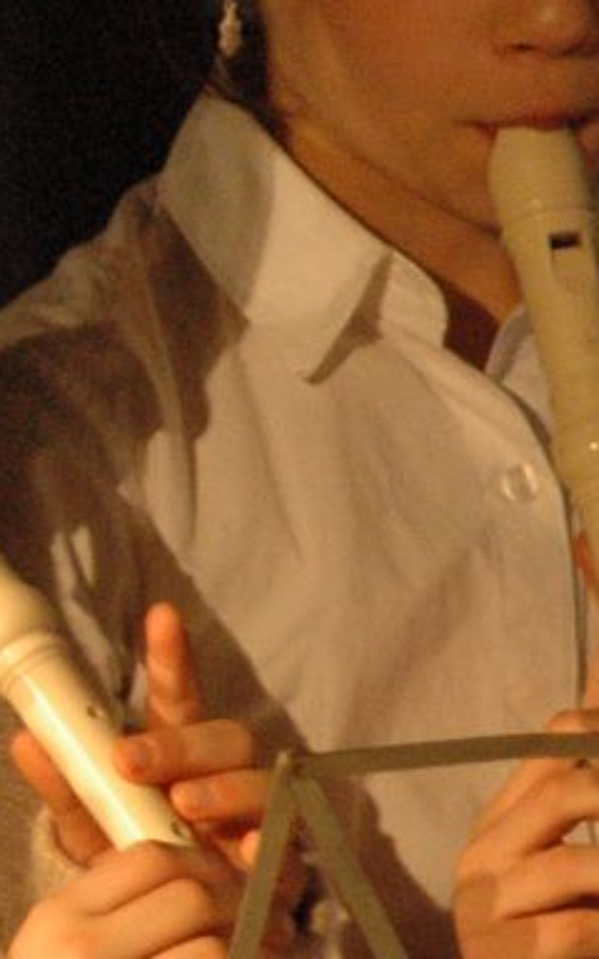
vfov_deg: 2.3
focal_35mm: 928
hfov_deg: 1.4
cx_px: -572
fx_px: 24239
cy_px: 489
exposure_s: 1/13
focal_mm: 155
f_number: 4.5
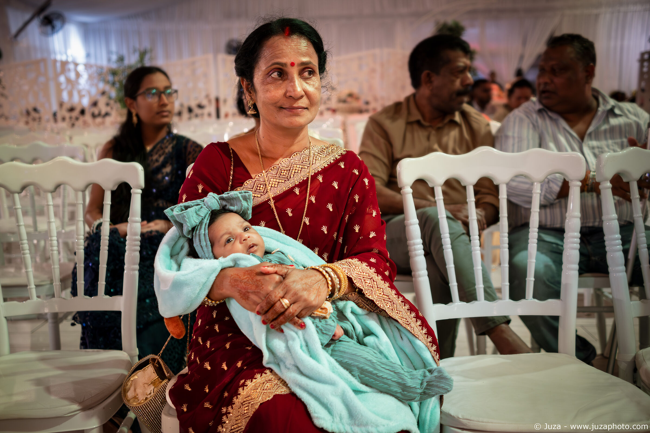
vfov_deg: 36.9
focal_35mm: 36
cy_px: 216
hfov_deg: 53.1
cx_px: 325
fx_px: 650
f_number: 1.7
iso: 1600
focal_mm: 24
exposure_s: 1/250
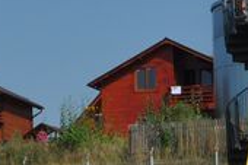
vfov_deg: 4.2
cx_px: 212
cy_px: 183
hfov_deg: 6.3
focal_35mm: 325
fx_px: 2237
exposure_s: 1/500
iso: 200
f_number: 11
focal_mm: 36
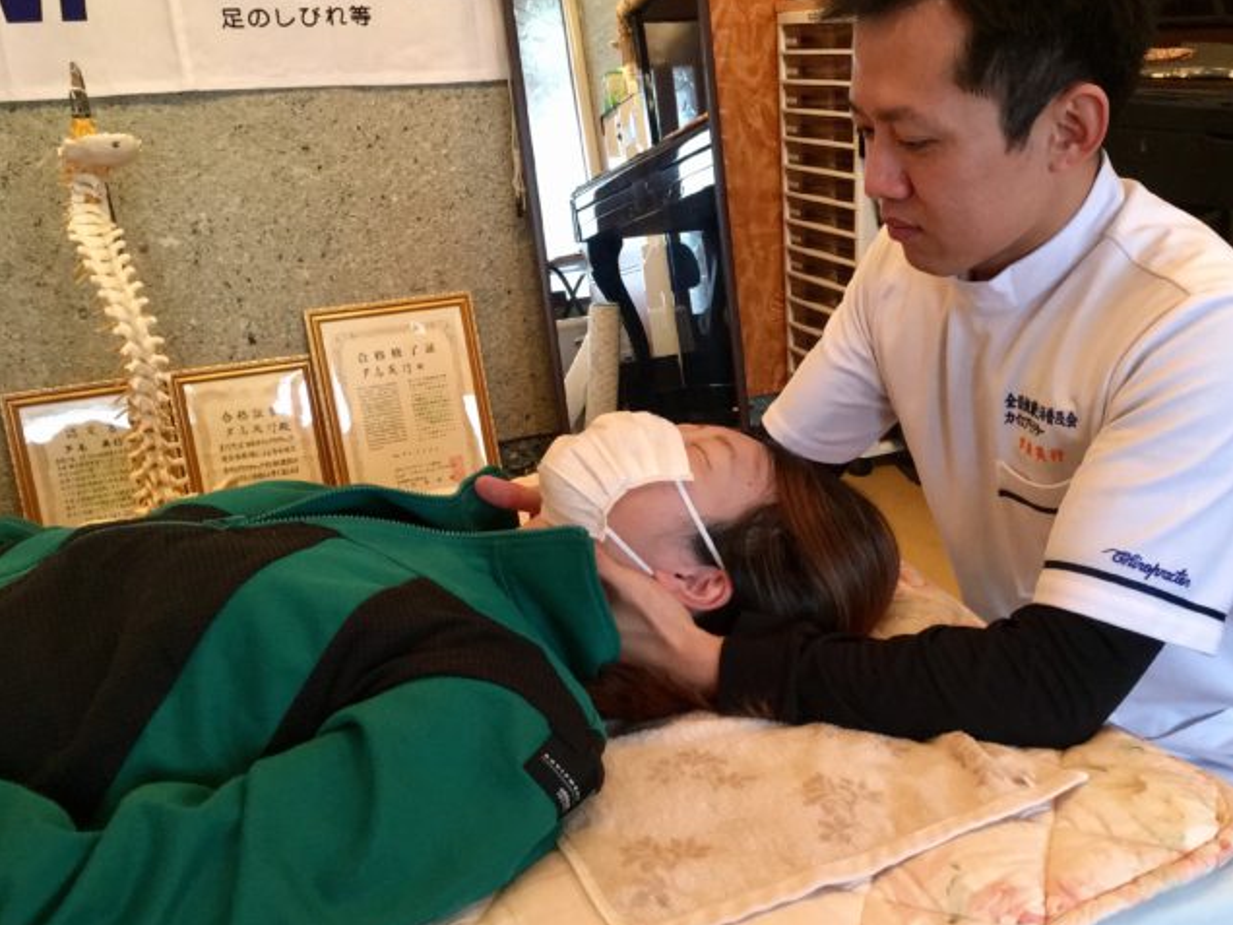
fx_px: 1247
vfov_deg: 40.7
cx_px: 741
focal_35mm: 35
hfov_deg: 52.3
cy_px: 477
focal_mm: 4.15
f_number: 2.2
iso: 320
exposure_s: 1/15
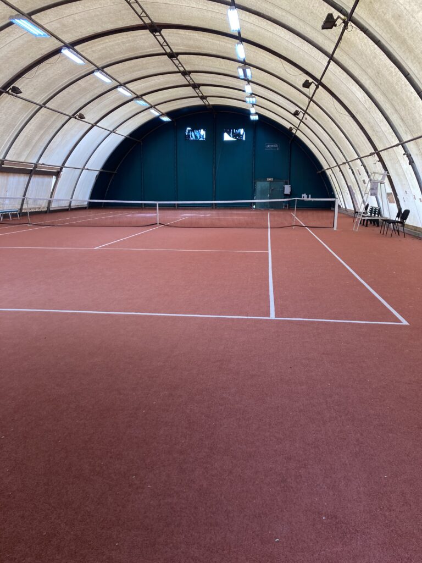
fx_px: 455
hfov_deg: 49.7
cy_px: 282
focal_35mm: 28
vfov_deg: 63.4
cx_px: 211
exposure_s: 1/50
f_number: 1.8
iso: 50
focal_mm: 3.99
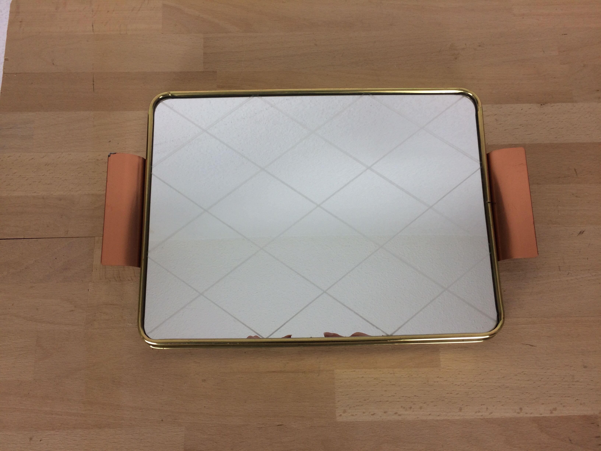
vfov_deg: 48.2
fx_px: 503
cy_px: 226
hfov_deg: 61.7
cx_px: 300
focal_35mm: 29
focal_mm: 4.15
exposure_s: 1/50
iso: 50
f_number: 2.2
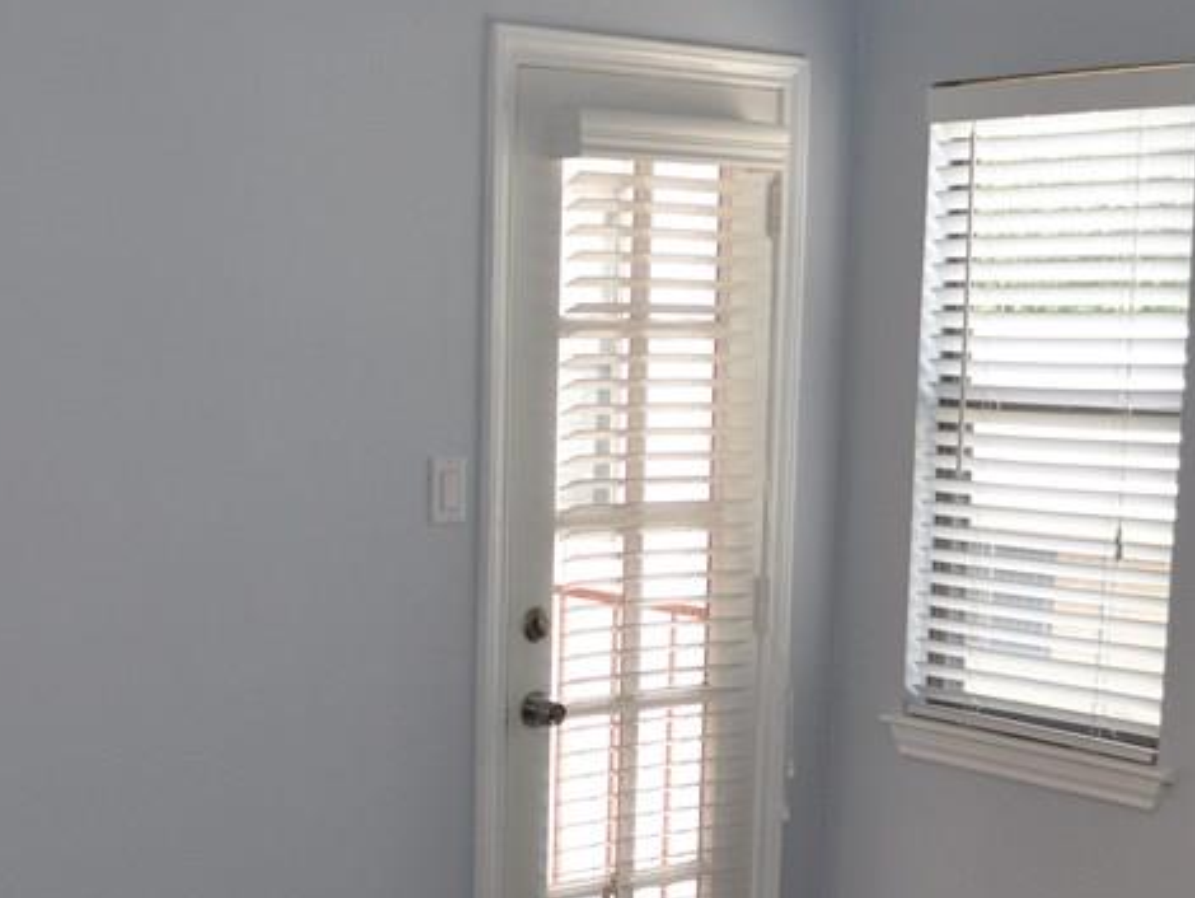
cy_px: 687
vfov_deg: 24.1
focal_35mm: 60
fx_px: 2072
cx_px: 447
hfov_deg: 32.0
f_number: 3.5
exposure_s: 1/200
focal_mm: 18
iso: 400
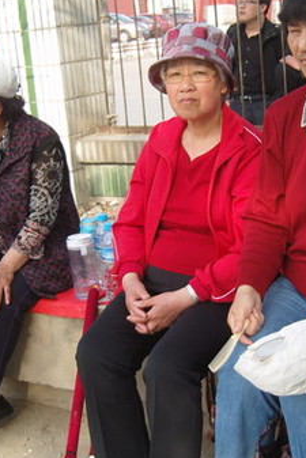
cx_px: 204
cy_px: 235
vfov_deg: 31.9
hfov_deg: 21.5
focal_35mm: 63
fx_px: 802
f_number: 2.8
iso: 100
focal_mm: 7.3
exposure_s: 1/400
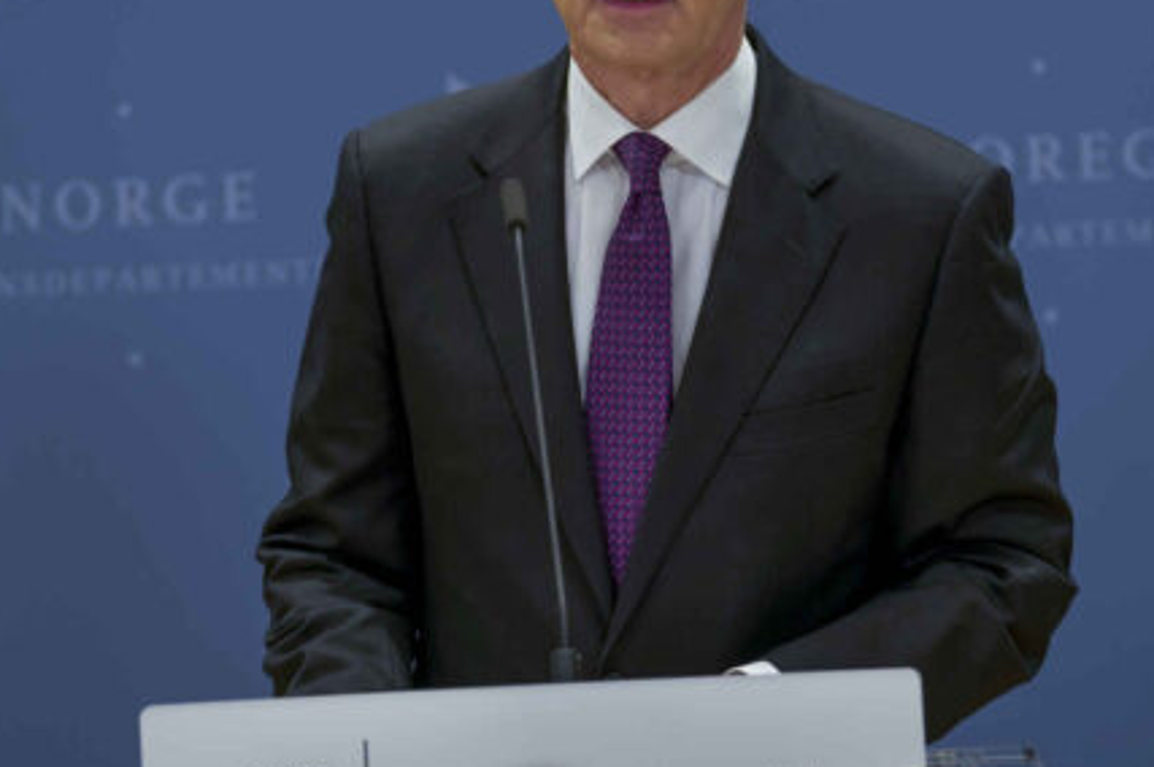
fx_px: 9353
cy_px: 154
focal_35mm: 292
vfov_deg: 4.7
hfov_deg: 7.1
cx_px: 630
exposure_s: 1/200
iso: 800
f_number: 3.5
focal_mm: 173
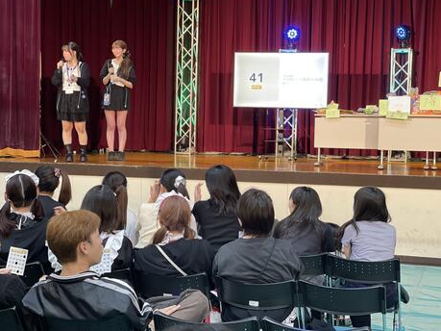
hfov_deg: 29.0
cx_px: 230
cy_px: 166
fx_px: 853
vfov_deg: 21.9
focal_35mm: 67
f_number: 2.2
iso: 200
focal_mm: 7.5
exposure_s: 1/40
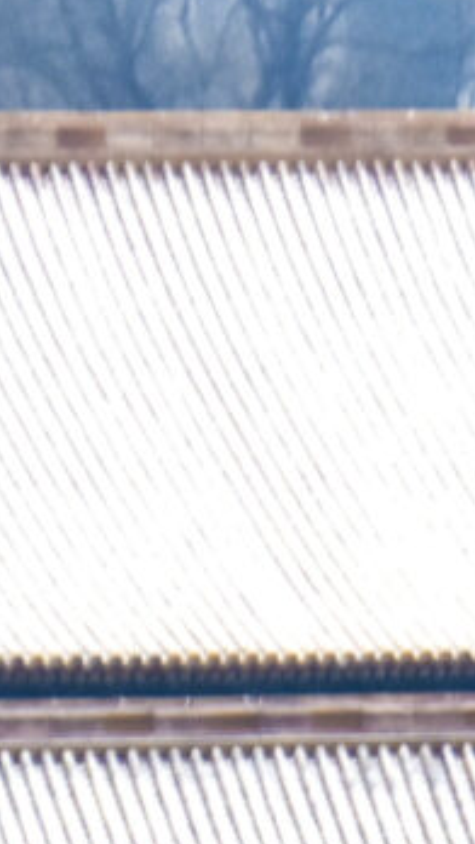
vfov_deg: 1.1
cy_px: 1049
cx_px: 2530
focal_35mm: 2003
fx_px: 44806
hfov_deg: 0.6
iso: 200
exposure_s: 1/125
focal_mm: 260
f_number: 5.6
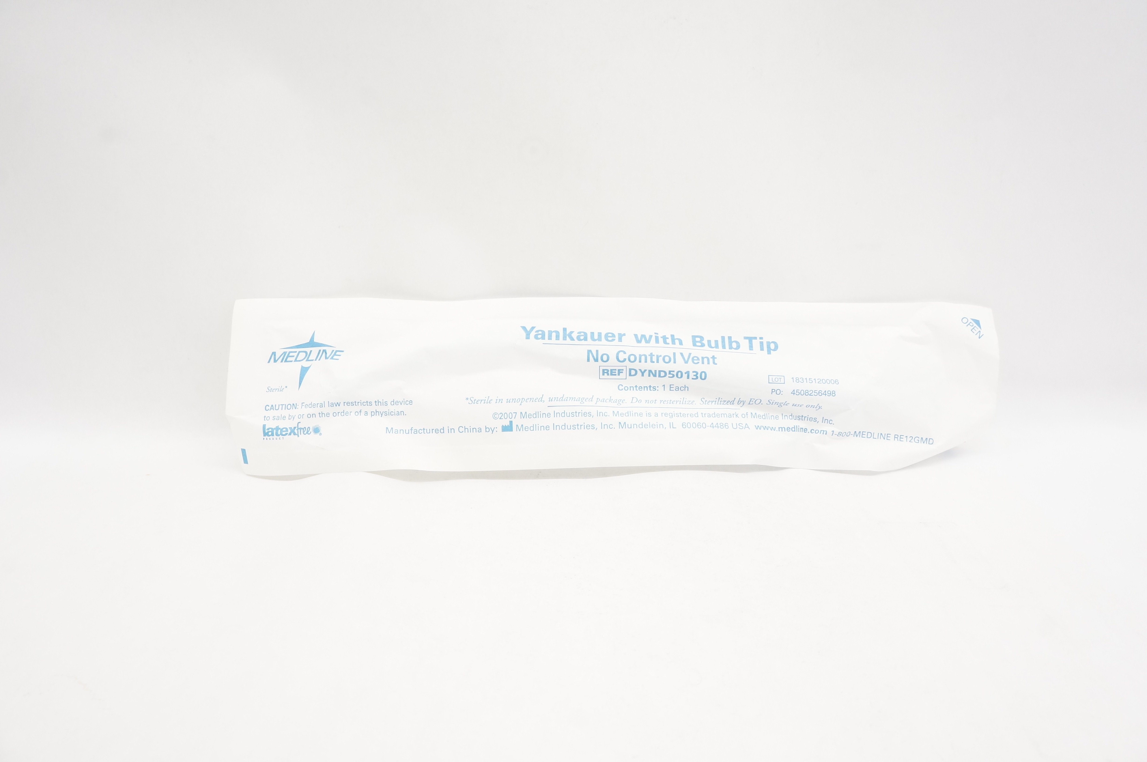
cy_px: 381
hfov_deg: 67.4
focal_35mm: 27
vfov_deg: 47.8
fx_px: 859
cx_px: 574
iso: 800
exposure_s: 1/40
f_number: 10
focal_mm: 18
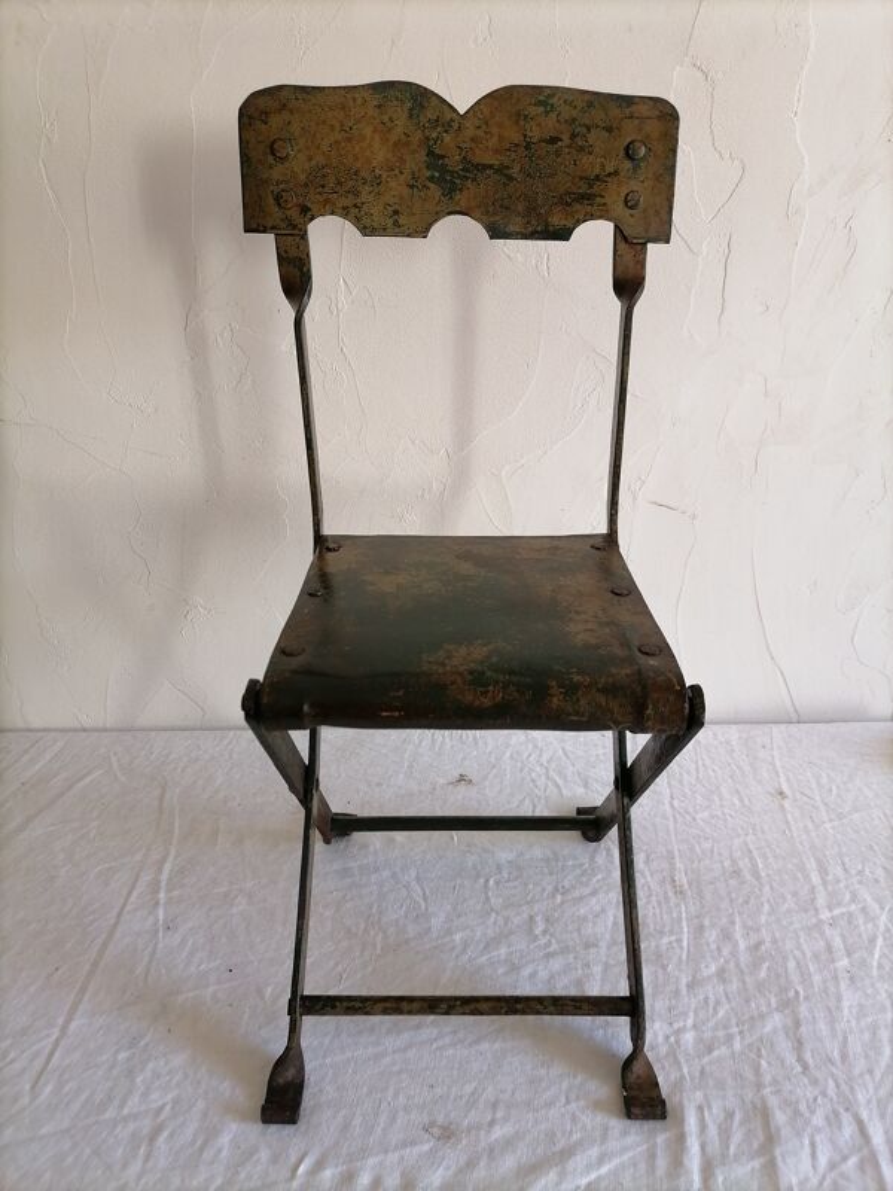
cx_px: 446
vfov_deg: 67.3
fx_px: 894
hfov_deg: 53.1
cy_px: 596
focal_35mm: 26
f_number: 1.8
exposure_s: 1/33.3
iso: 80
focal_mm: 5.4
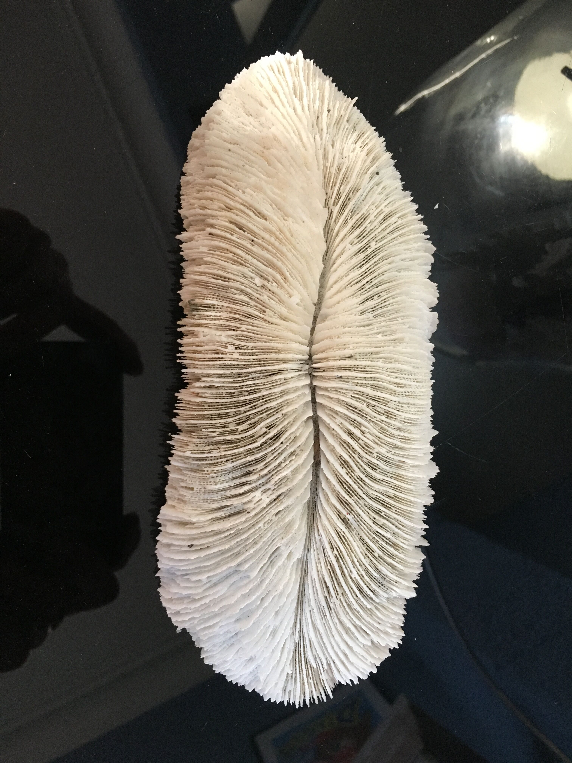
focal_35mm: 29
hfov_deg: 48.2
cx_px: 286
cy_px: 382
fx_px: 639
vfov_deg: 61.7
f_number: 2.2
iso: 200
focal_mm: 4.15
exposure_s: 1/33
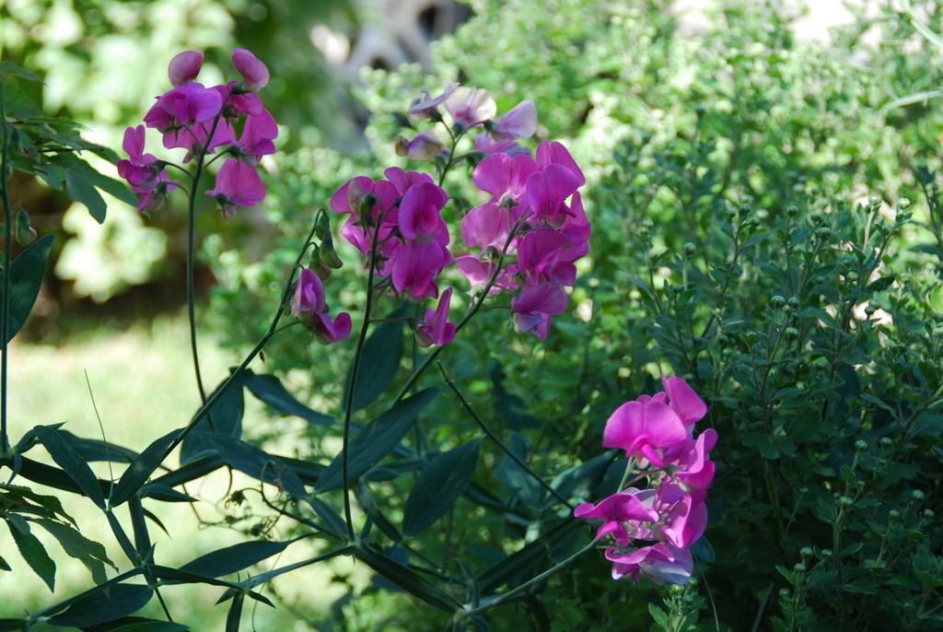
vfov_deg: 12.7
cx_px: 472
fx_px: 2833
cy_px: 316
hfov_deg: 18.9
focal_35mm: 108
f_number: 6.3
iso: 200
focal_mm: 72
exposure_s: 1/125
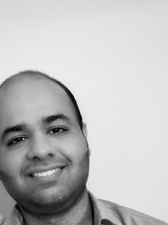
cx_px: 49
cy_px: 182
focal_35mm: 87
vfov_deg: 22.2
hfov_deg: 16.9
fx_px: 563
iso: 1163
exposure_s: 1/120
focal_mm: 6.81
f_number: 1.85
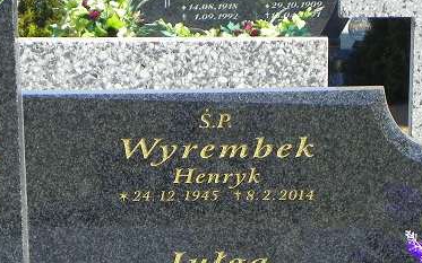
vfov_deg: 8.7
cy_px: 192
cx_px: 166
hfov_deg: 13.8
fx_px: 1736
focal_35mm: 151
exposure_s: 1/250
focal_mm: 14.7
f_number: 4
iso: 64
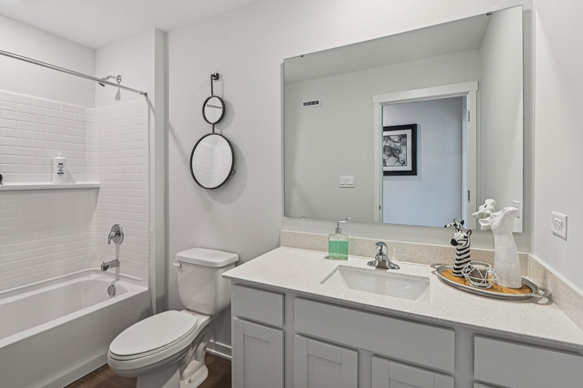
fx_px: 259
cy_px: 194
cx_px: 292
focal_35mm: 16
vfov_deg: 73.7
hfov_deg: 96.8
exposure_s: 1/8
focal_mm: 16
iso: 400
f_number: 13
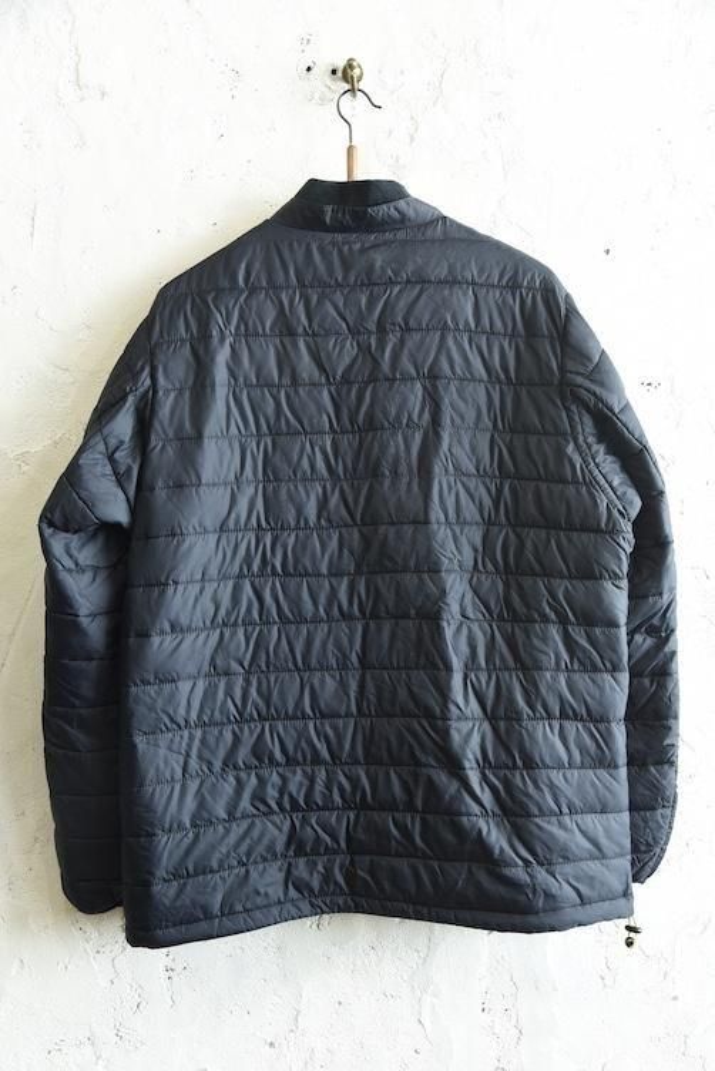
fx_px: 1042
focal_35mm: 35
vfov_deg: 54.4
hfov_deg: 37.9
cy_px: 536
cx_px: 358
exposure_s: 1/80
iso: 1250
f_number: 6.3
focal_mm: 35
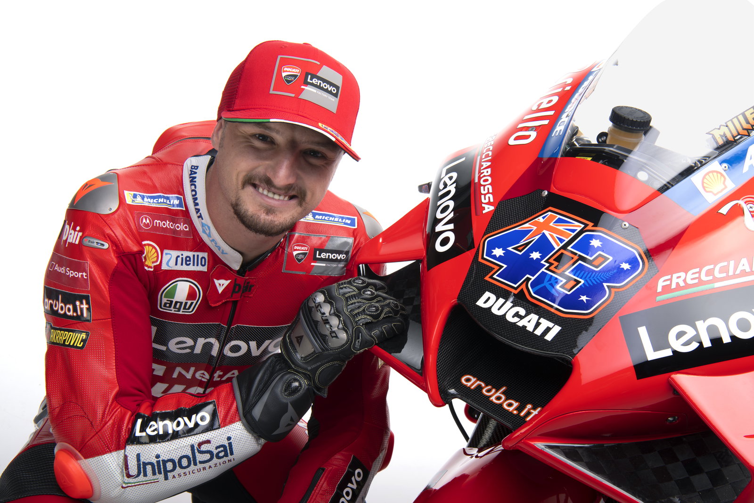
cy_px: 252
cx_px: 377
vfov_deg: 28.1
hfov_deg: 41.1
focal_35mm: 48
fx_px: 1005
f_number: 14
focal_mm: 48
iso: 31
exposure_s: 1/200
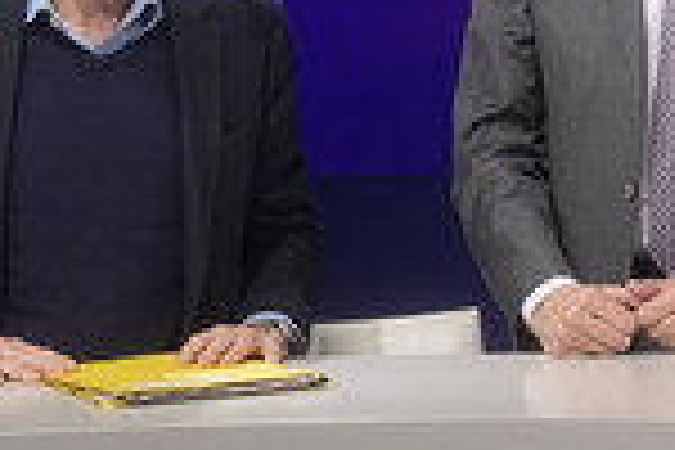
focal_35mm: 135
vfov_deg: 10.1
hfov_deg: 14.7
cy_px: 36
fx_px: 2531
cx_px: 799
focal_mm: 30
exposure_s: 1/200
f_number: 2.2
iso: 640
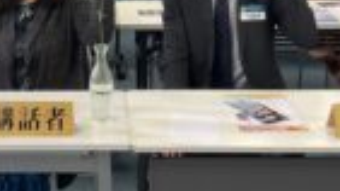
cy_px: -45
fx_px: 757
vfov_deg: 13.9
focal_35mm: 84
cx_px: 86
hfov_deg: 25.0
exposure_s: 1/50
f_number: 1.8
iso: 40
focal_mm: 3
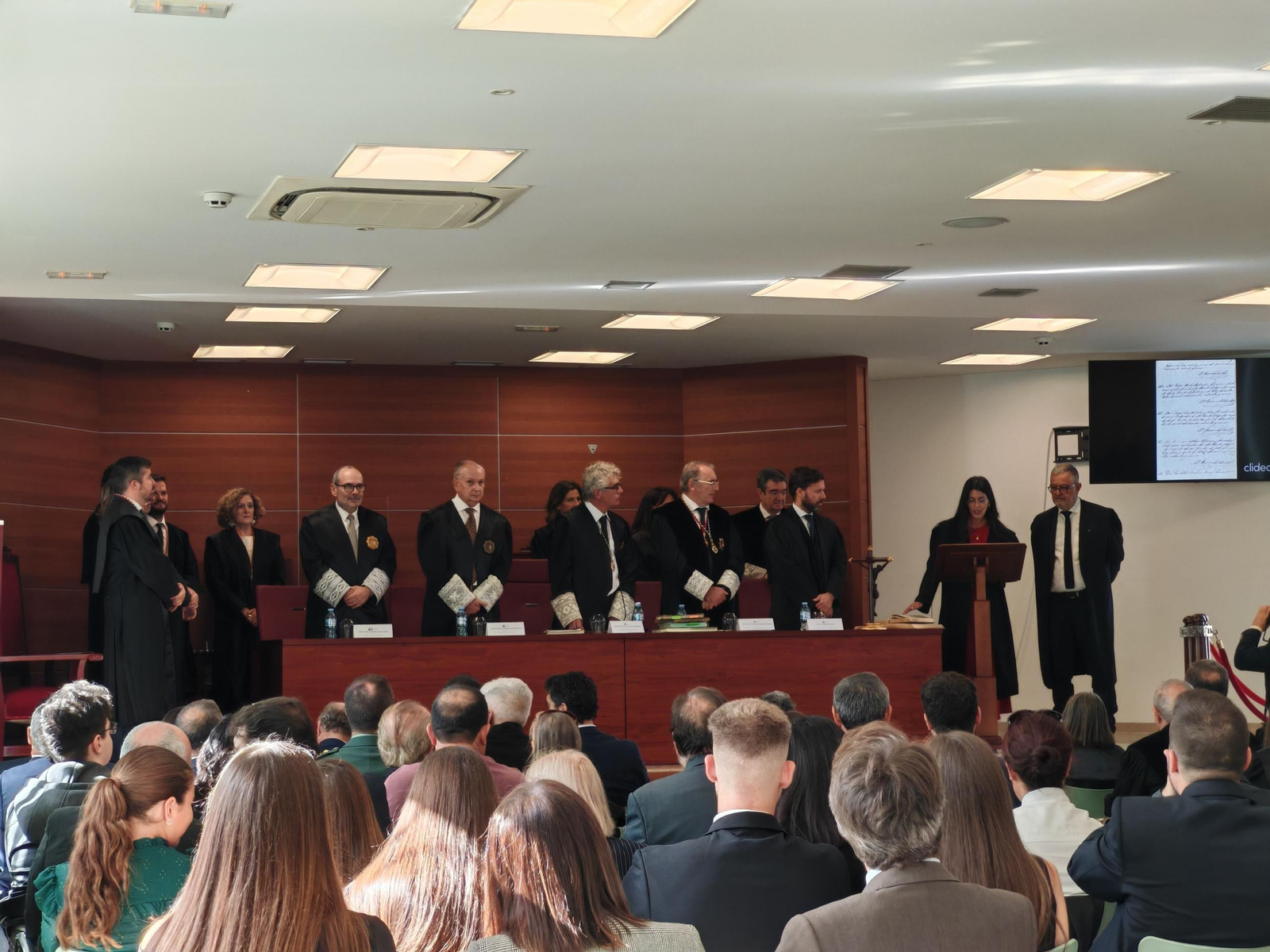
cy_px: 476
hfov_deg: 28.6
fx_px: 2495
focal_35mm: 68
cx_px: 635
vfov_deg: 21.6
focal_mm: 8.67
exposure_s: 1/50
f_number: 2.4
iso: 125
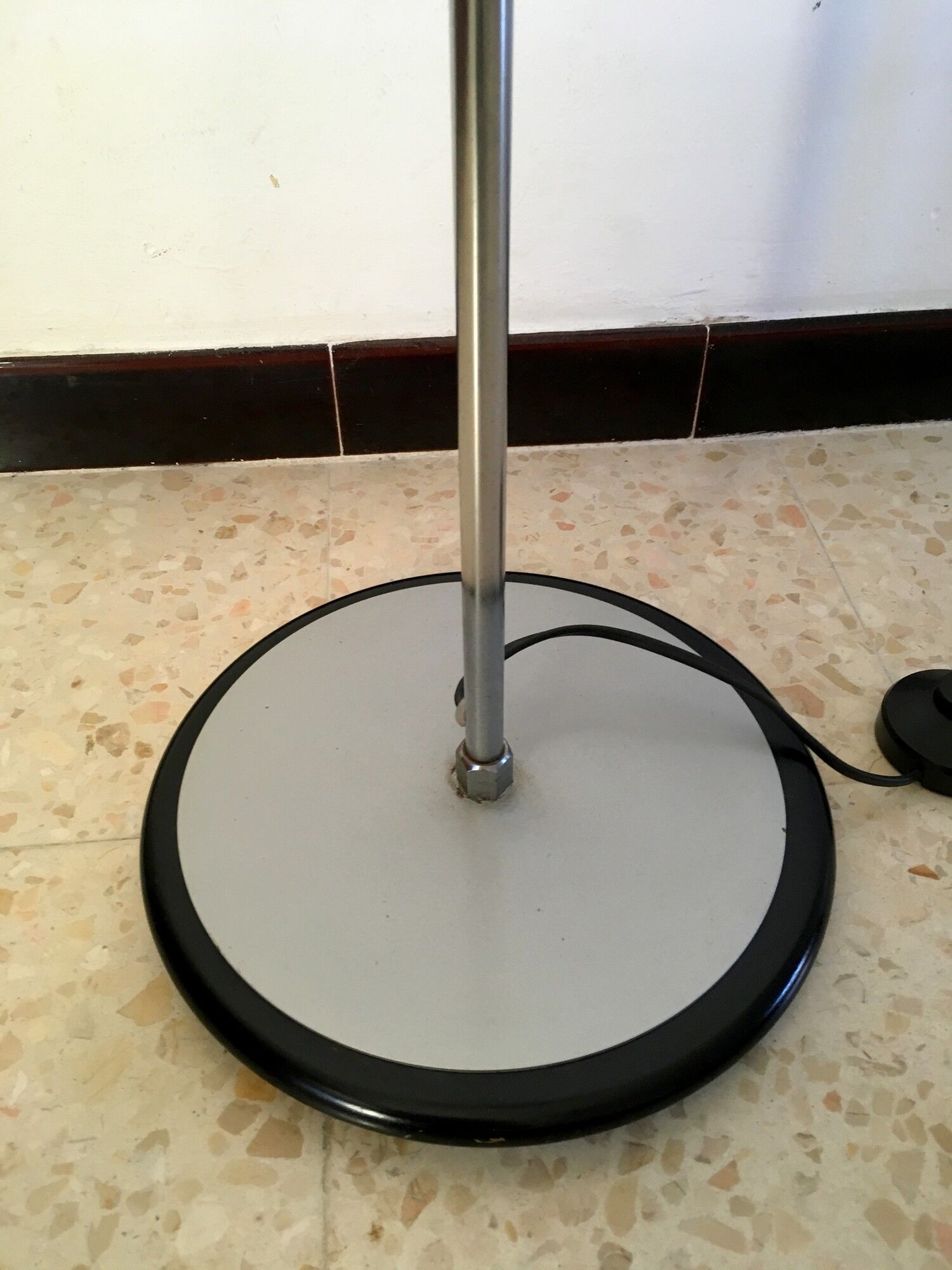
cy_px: 635
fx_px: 1063
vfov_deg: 61.7
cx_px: 476
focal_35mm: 29
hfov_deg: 48.2
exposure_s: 1/33
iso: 100
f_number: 2.2
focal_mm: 4.15
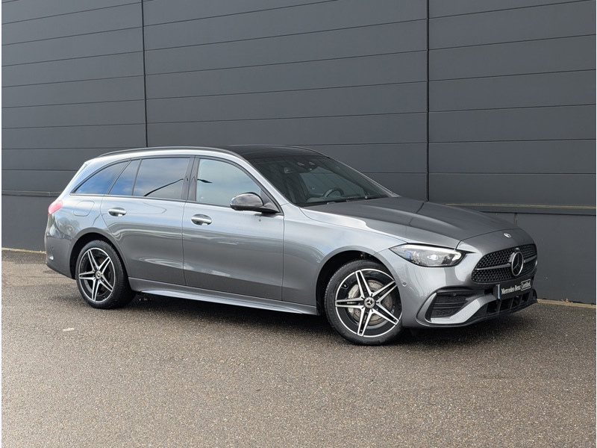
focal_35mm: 49
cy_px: 224
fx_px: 845
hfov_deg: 38.9
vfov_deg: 29.7
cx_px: 298
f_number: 1.68
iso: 26
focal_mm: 6.9
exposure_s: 1/183
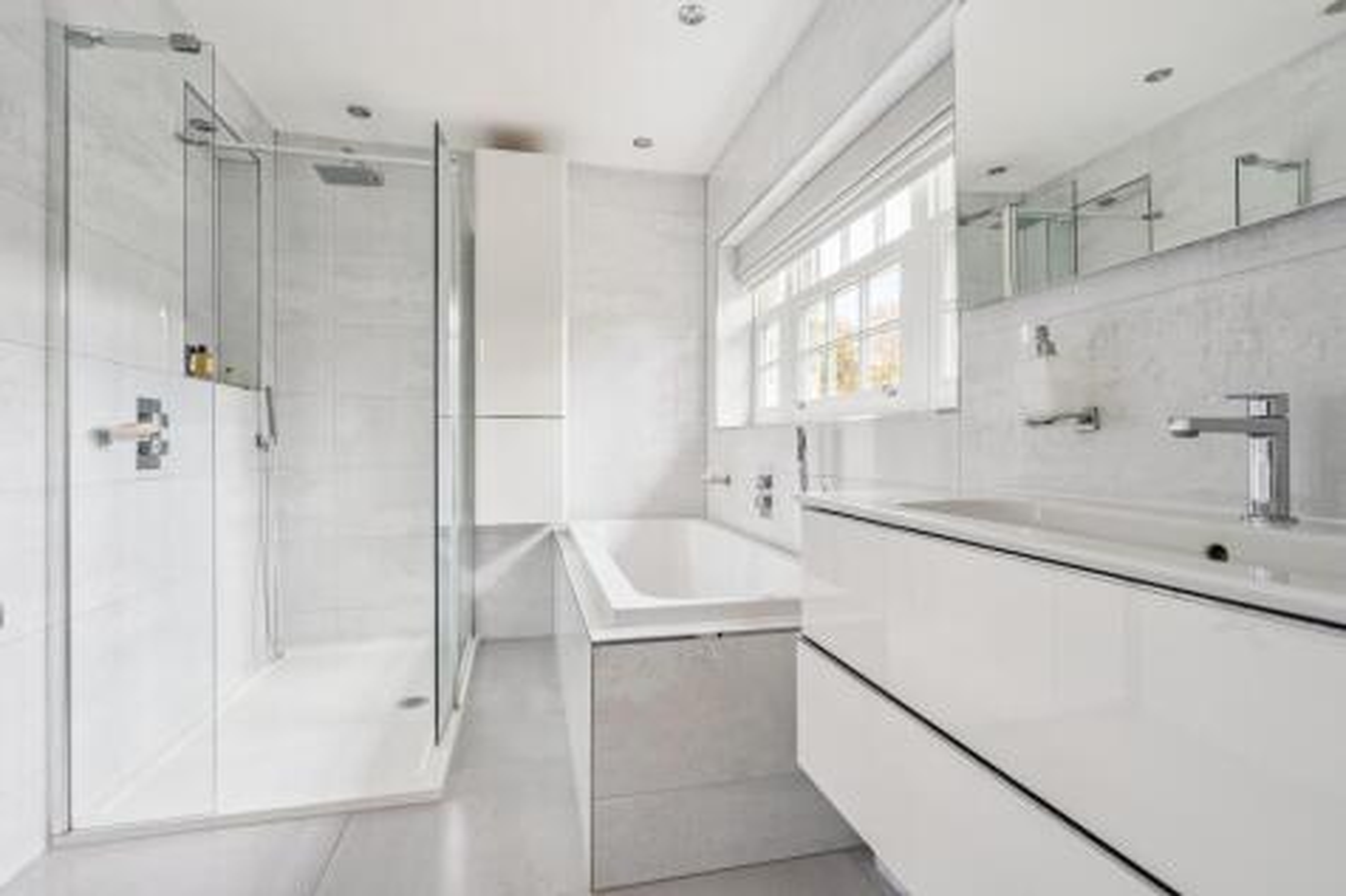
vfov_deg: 73.7
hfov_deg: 96.8
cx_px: 673
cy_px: 448
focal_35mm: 16
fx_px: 598
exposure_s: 1/3.33
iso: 320
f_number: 5.6
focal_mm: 16
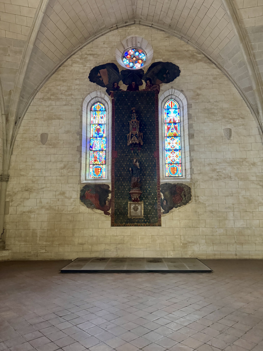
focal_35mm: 24
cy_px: 176
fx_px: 243
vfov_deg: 71.6
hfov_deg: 56.8
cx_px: 132
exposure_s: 1/40
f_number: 1.78
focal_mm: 6.76
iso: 800
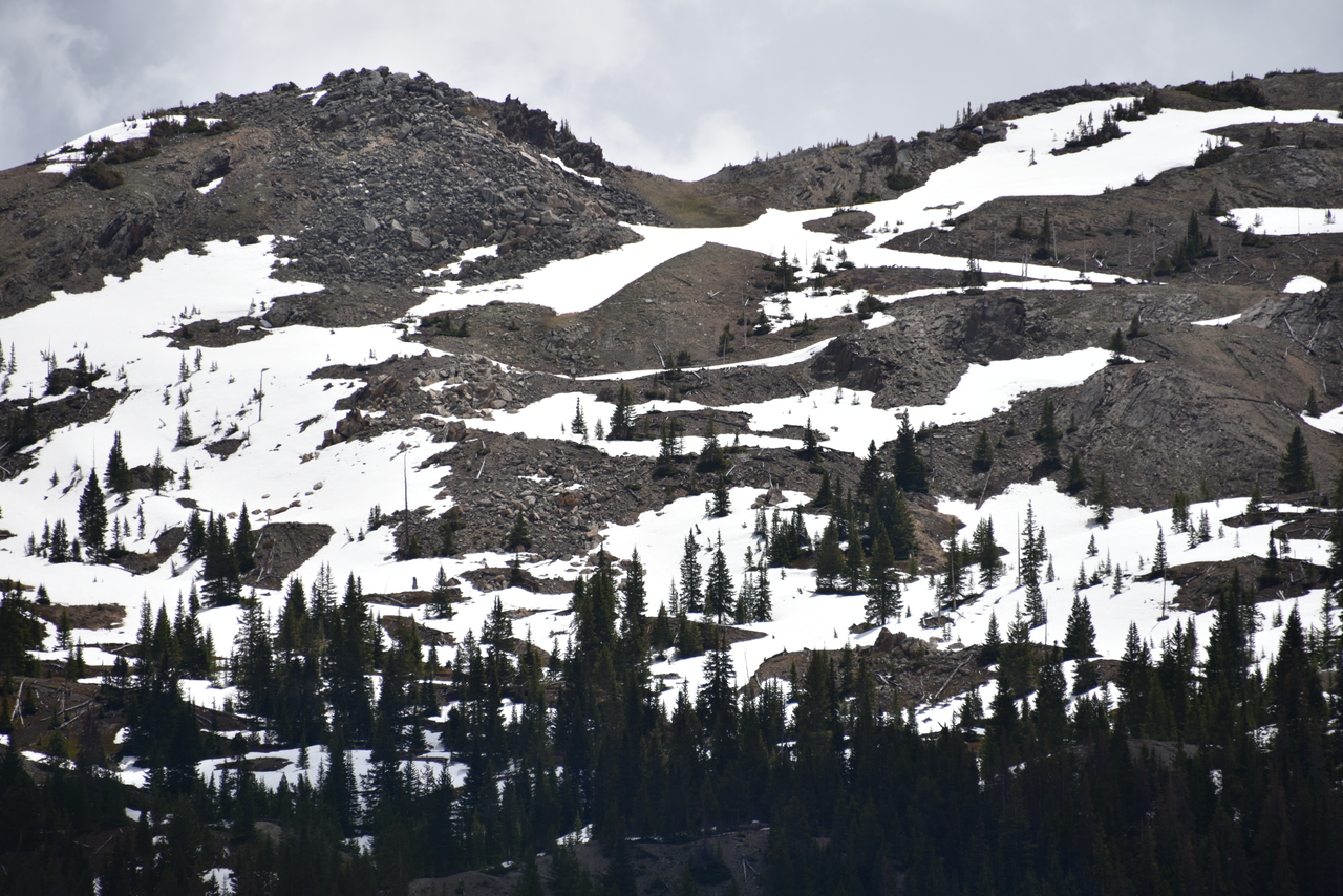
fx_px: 11193
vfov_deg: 4.6
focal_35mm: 300
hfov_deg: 6.9
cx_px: 672
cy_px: 448
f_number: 8
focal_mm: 300
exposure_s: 1/640
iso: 100
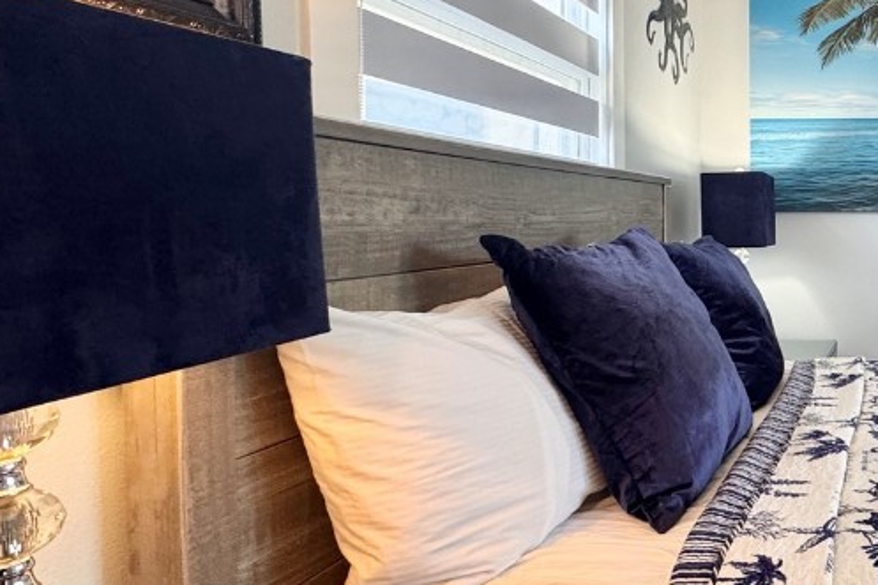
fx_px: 731
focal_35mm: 30
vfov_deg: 43.4
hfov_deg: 50.0
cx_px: 883
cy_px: 240
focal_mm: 2.22
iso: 250
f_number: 2.2
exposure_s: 1/60
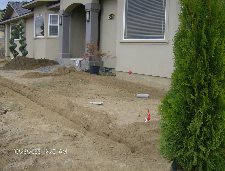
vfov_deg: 40.0
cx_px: 112
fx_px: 235
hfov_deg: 51.1
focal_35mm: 36
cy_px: 86
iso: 100
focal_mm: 6
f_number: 4.7
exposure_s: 1/354
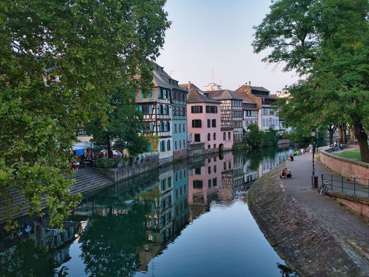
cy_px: 138
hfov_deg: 49.0
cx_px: 184
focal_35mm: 38
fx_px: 405
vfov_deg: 37.7
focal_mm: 19
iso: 500
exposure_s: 1/60
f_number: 2.8
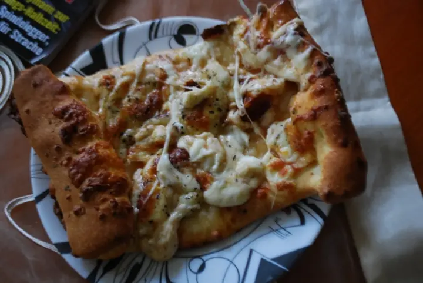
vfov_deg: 25.8
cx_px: 212
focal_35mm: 52
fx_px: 617
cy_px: 142
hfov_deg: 37.8
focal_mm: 35
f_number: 5.3
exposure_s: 1/30
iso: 720
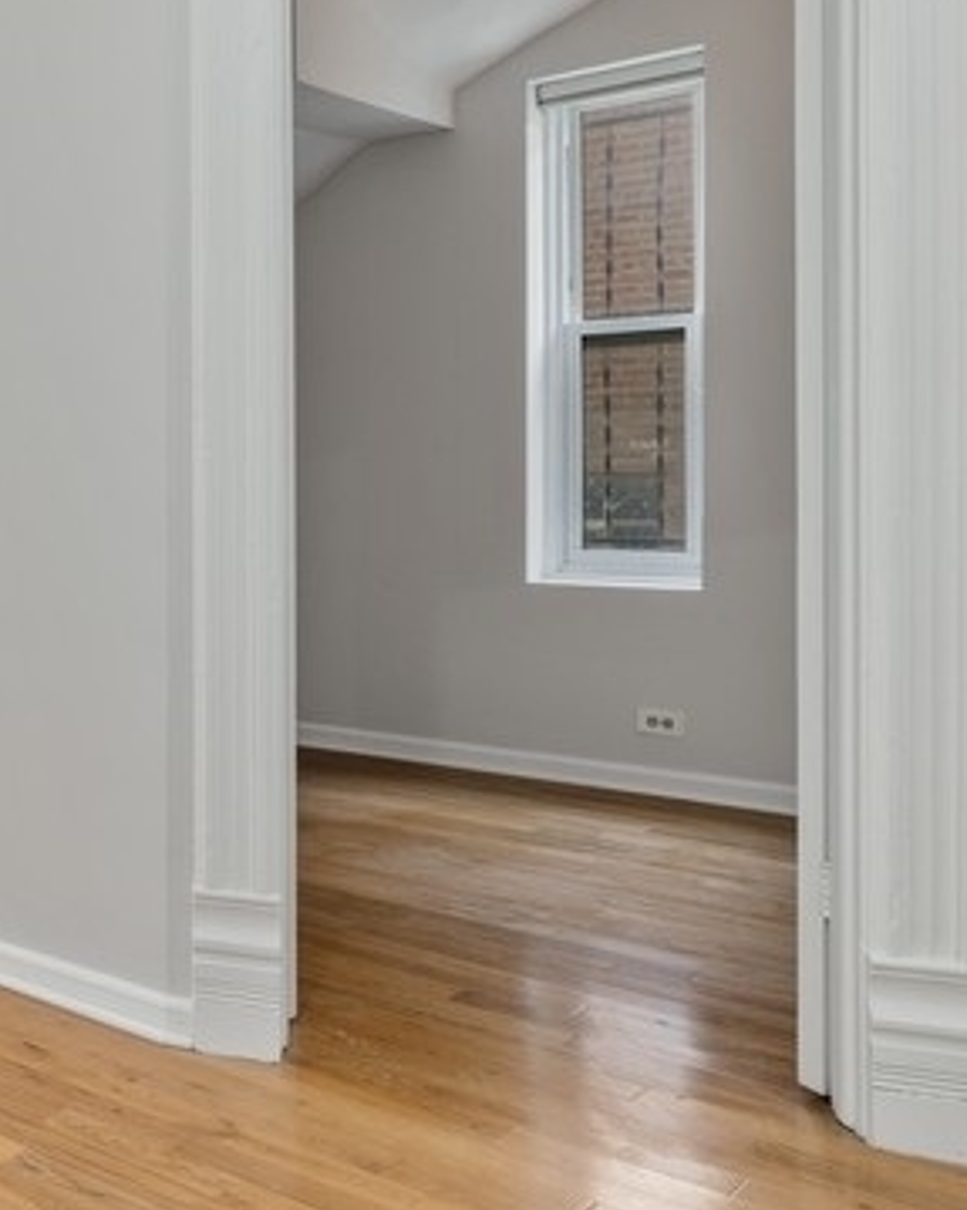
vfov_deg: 45.6
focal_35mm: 40
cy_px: 502
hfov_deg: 27.6
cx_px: -430
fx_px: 1432
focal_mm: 17
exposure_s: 1/10
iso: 320
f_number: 8
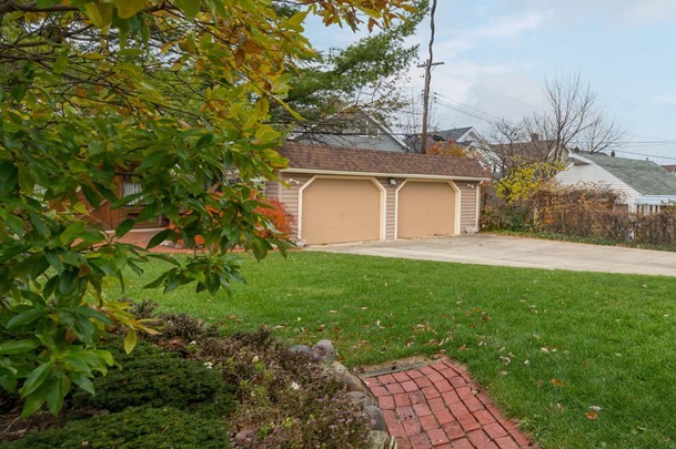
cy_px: 203
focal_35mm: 25
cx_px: 588
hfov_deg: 62.1
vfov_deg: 51.1
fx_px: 469
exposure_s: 1/320
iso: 200
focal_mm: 14
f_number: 9
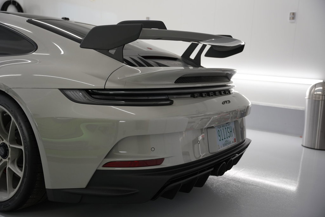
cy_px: 108
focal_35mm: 39
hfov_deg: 49.9
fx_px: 349
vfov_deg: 34.5
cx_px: 162
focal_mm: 38.7
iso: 500
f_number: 2.8
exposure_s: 1/125
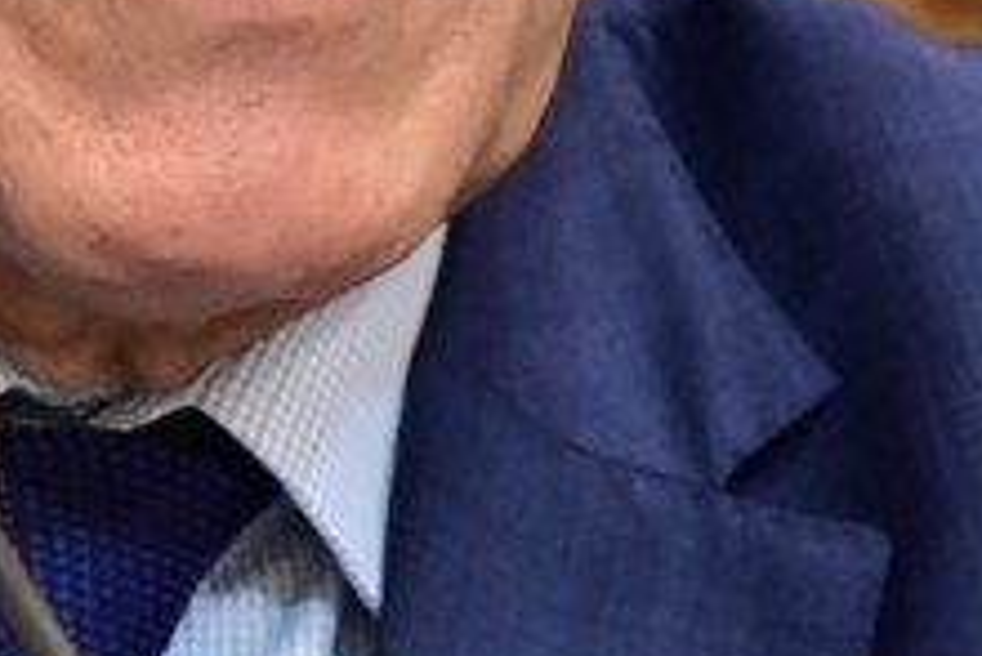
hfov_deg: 3.2
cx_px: 520
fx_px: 17851
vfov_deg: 2.1
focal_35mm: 654
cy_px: 76
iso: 2000
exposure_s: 1/125
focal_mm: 120
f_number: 4
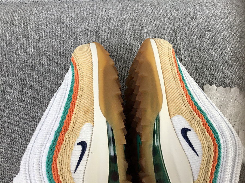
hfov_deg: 58.4
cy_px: 92
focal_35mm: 31
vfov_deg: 45.4
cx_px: 122
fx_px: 219
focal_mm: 3.3
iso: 25
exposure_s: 1/132
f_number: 2.4
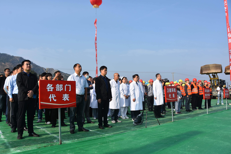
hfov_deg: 67.4
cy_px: 77
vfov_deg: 47.9
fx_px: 173
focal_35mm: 27
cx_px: 116
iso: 180
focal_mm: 18
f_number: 8
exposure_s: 1/500
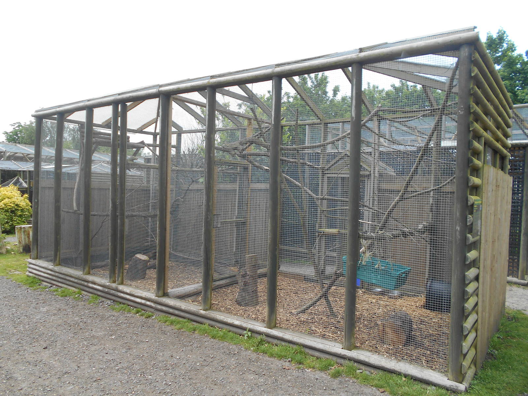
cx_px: 264
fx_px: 397
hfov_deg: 67.3
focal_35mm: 26
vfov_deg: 53.1
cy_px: 198
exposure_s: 1/320
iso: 80
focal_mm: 4.6
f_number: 3.2
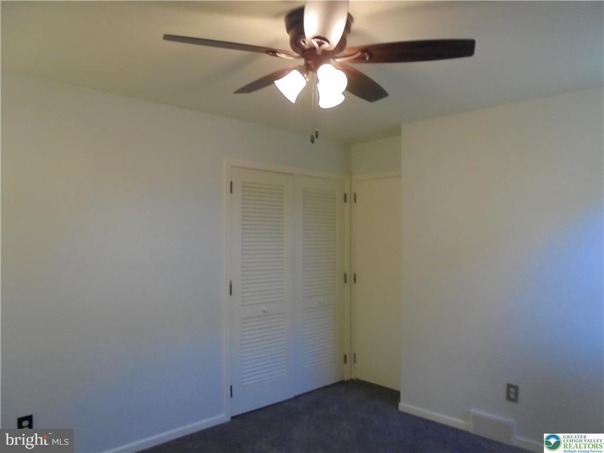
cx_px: 302
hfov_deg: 67.3
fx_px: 454
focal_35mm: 26
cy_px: 226
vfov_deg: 53.1
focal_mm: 4.6
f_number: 3.5
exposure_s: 1/30
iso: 400
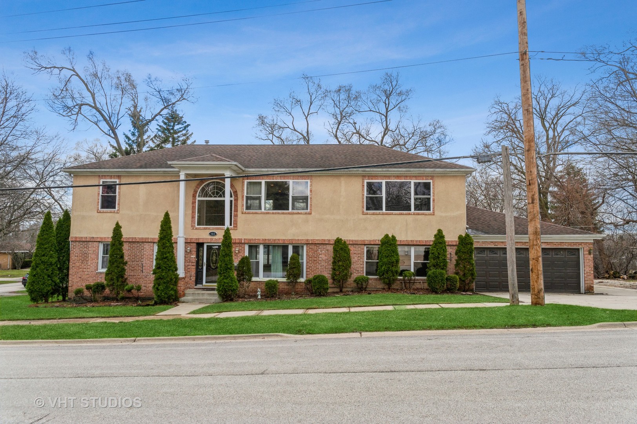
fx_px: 424
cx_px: 318
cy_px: 212
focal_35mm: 24
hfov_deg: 73.8
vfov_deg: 53.1
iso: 200
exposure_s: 1/800
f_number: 8
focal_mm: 24
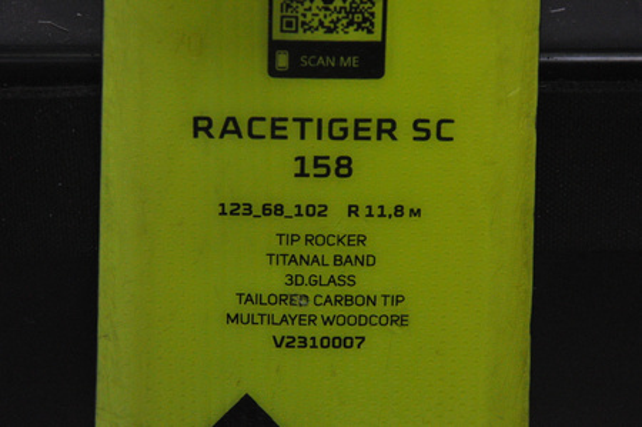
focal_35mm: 158
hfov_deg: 13.1
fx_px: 2806
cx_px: 321
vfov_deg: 8.7
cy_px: 214
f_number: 9.5
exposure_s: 1/125
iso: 3200
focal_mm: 105
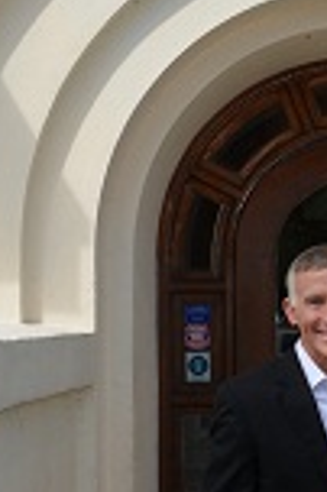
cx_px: 429
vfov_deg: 20.9
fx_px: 1325
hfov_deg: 13.5
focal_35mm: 97
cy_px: 371
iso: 100
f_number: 9
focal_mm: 20
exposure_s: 1/200
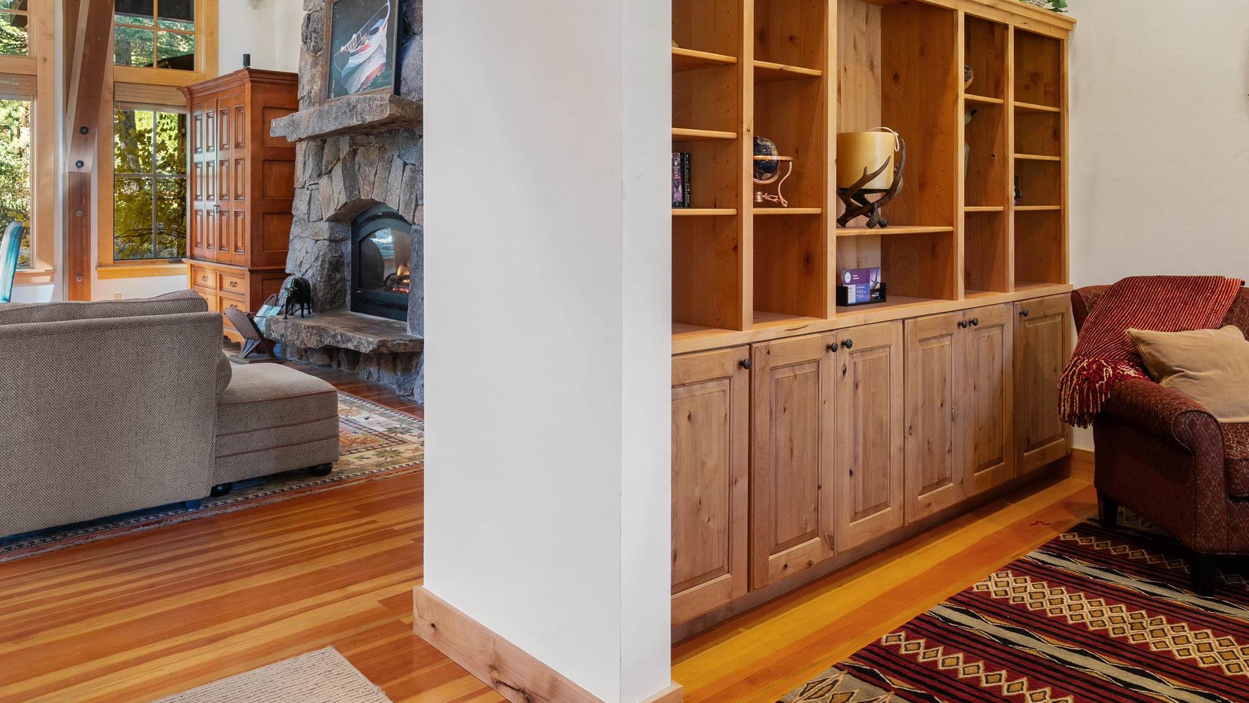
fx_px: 894
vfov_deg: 42.0
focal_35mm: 27
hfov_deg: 69.2
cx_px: 504
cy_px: 204
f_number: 9
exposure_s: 1/1.25
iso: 400
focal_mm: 16
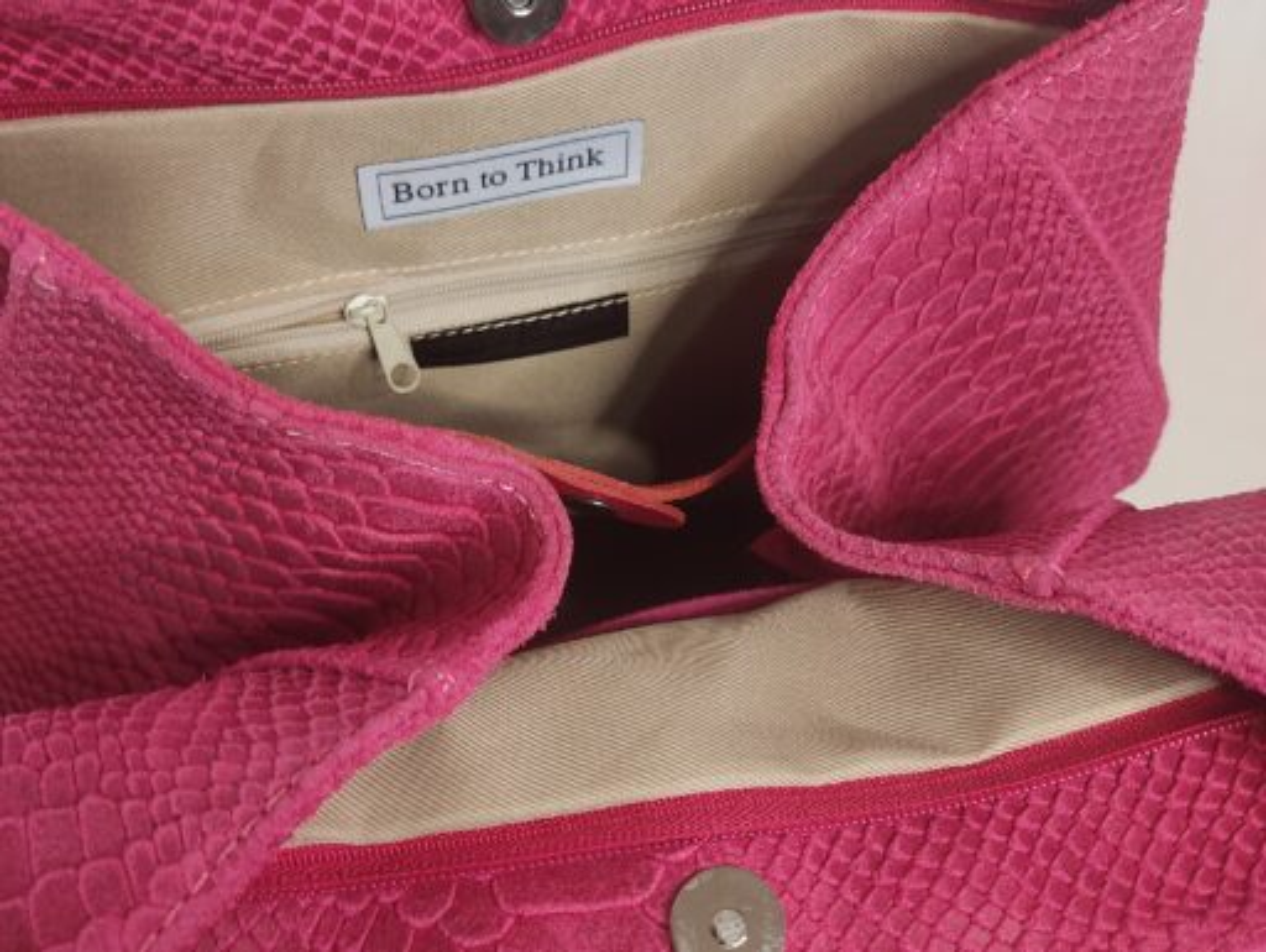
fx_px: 952
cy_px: 476
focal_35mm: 26
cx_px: 633
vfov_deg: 53.1
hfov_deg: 67.3
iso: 182
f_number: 1.79
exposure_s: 1/30
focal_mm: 4.74
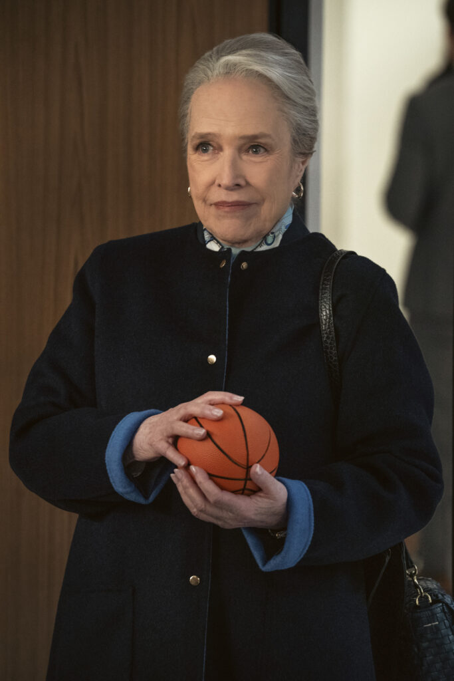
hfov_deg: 7.6
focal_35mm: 180
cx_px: 227
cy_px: 340
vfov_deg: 11.4
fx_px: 3404
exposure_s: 1/160
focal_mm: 180
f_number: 5
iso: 8000
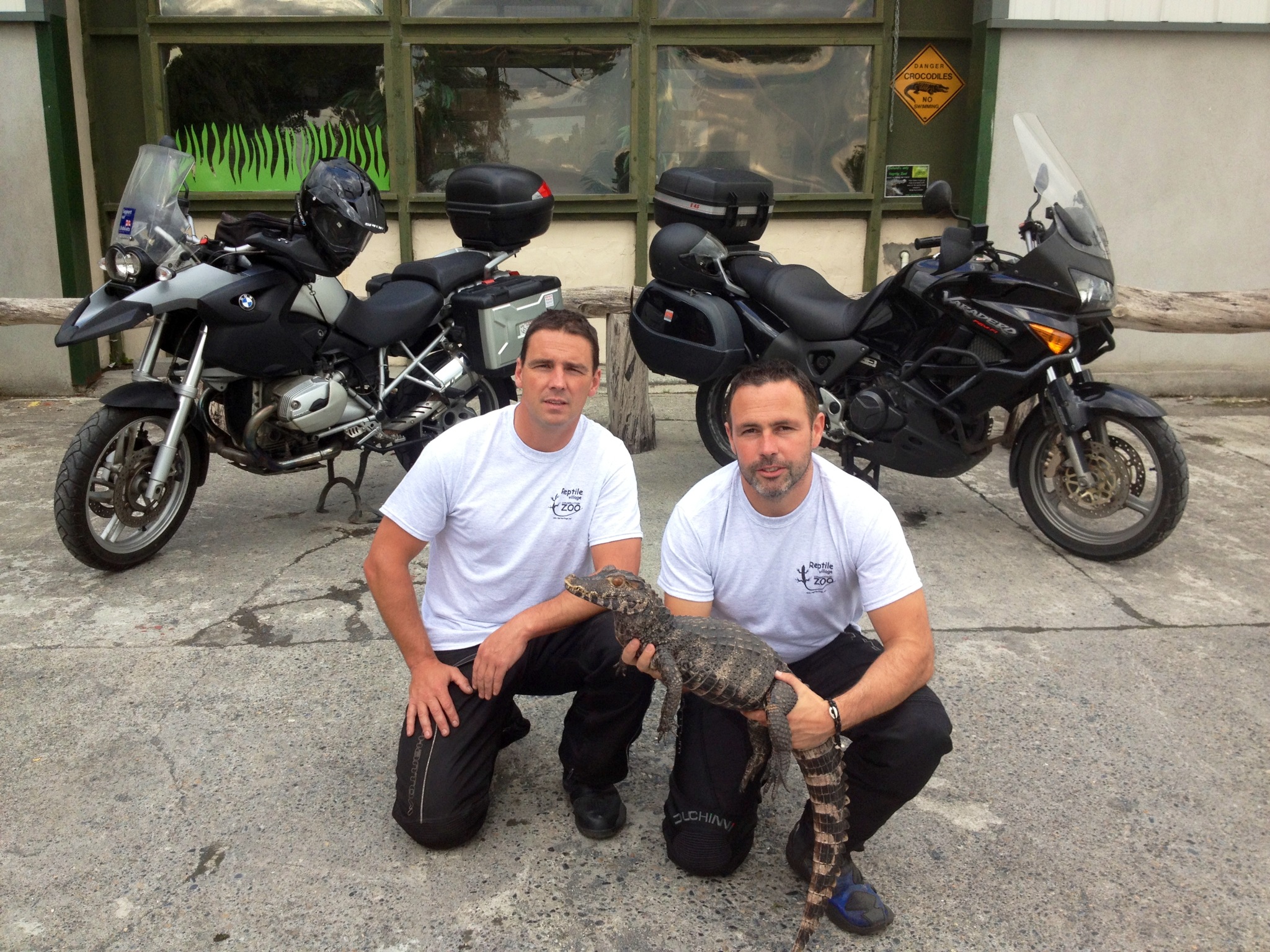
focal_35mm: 35
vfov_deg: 40.7
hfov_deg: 52.6
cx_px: 635
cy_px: 476
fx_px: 1284
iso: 50
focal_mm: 4.28
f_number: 2.4
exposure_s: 1/269
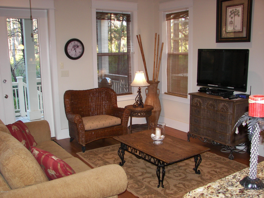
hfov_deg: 51.4
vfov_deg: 39.7
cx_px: 132
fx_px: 275
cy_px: 99
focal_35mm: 36
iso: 100
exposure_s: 1/30
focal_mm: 6
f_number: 2.8
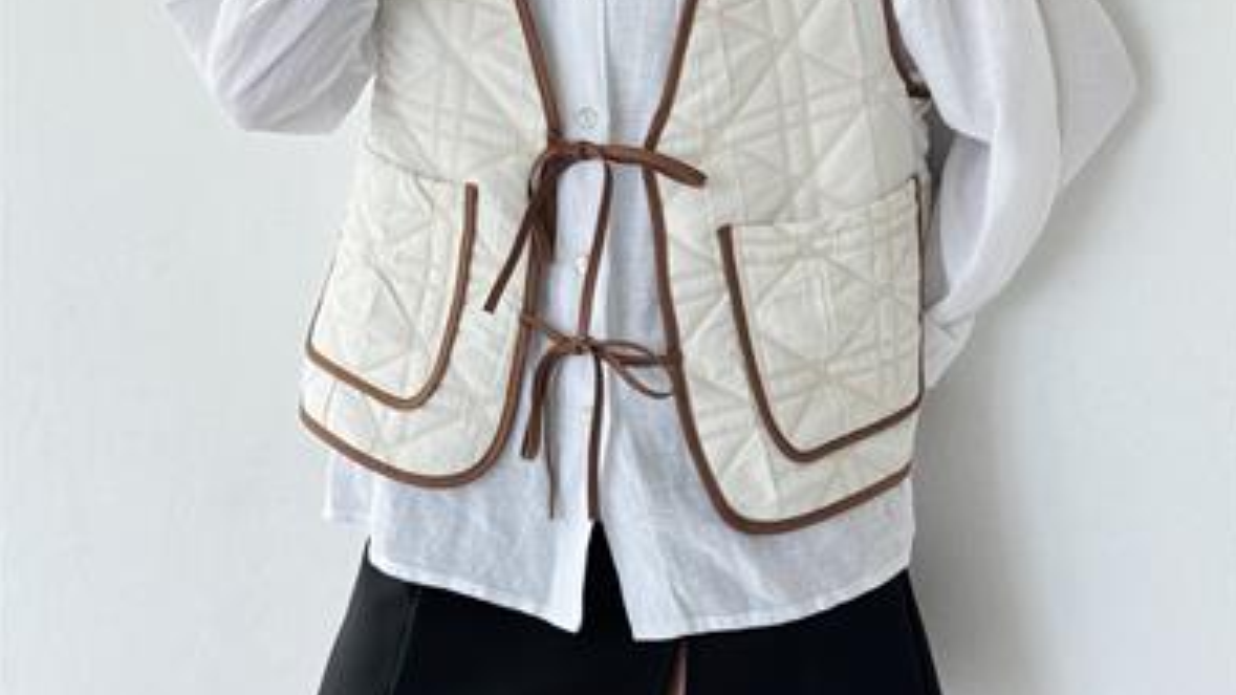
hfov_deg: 29.7
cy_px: -39
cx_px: 623
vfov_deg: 16.5
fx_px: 2327
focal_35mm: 71
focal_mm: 6.76
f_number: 1.78
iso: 64
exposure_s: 1/277
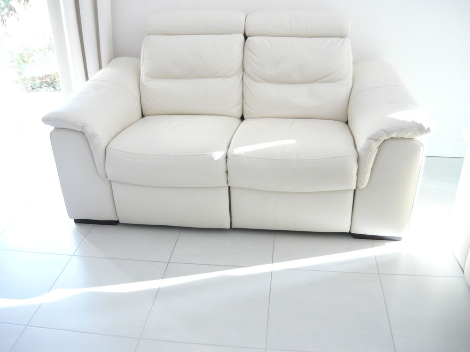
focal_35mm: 33
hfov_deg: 55.4
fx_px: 448
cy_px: 176
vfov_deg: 42.9
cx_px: 235
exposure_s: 1/30
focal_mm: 5.5
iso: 250
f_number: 2.8
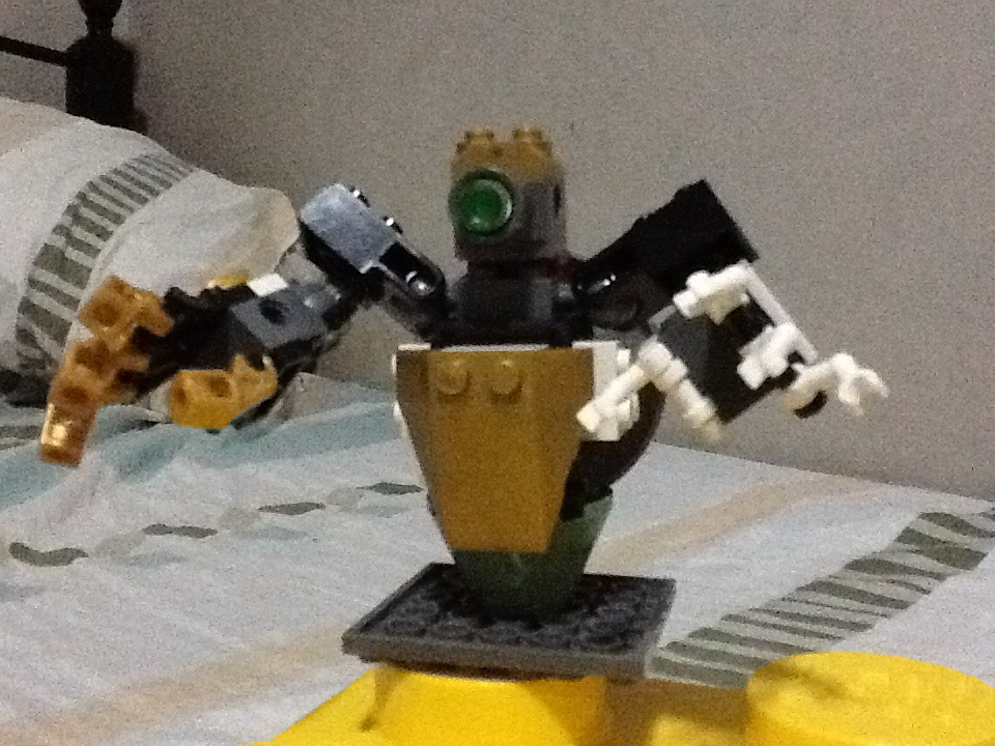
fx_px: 1265
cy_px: 373
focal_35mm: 44
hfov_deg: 42.9
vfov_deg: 32.9
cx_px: 498
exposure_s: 1/15
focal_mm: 2.03
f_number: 2.4
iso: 640
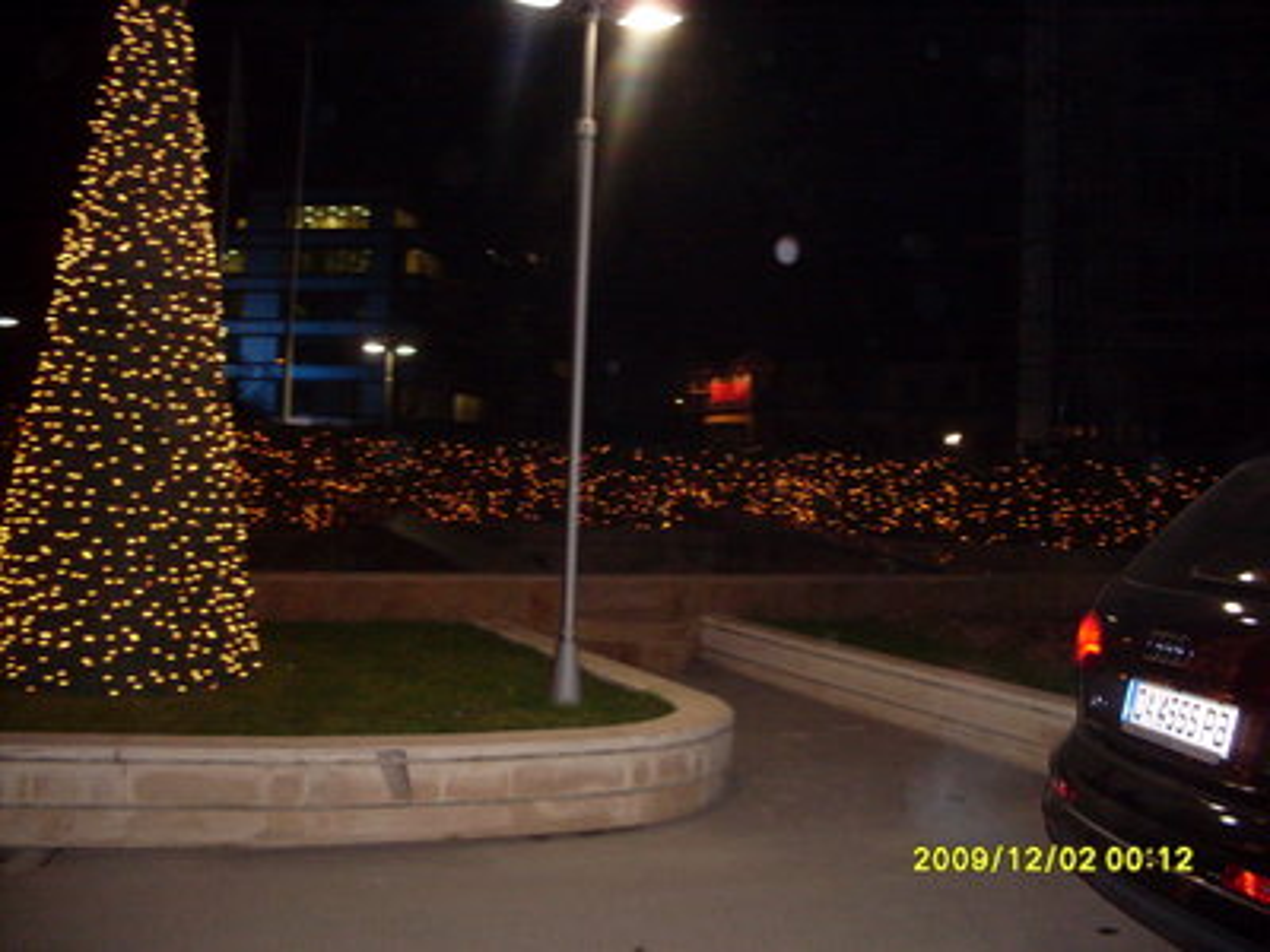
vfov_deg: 37.7
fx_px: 1394
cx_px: 635
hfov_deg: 49.0
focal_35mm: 38
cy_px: 476
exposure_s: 1/45
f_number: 2.8
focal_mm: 6.3
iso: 240
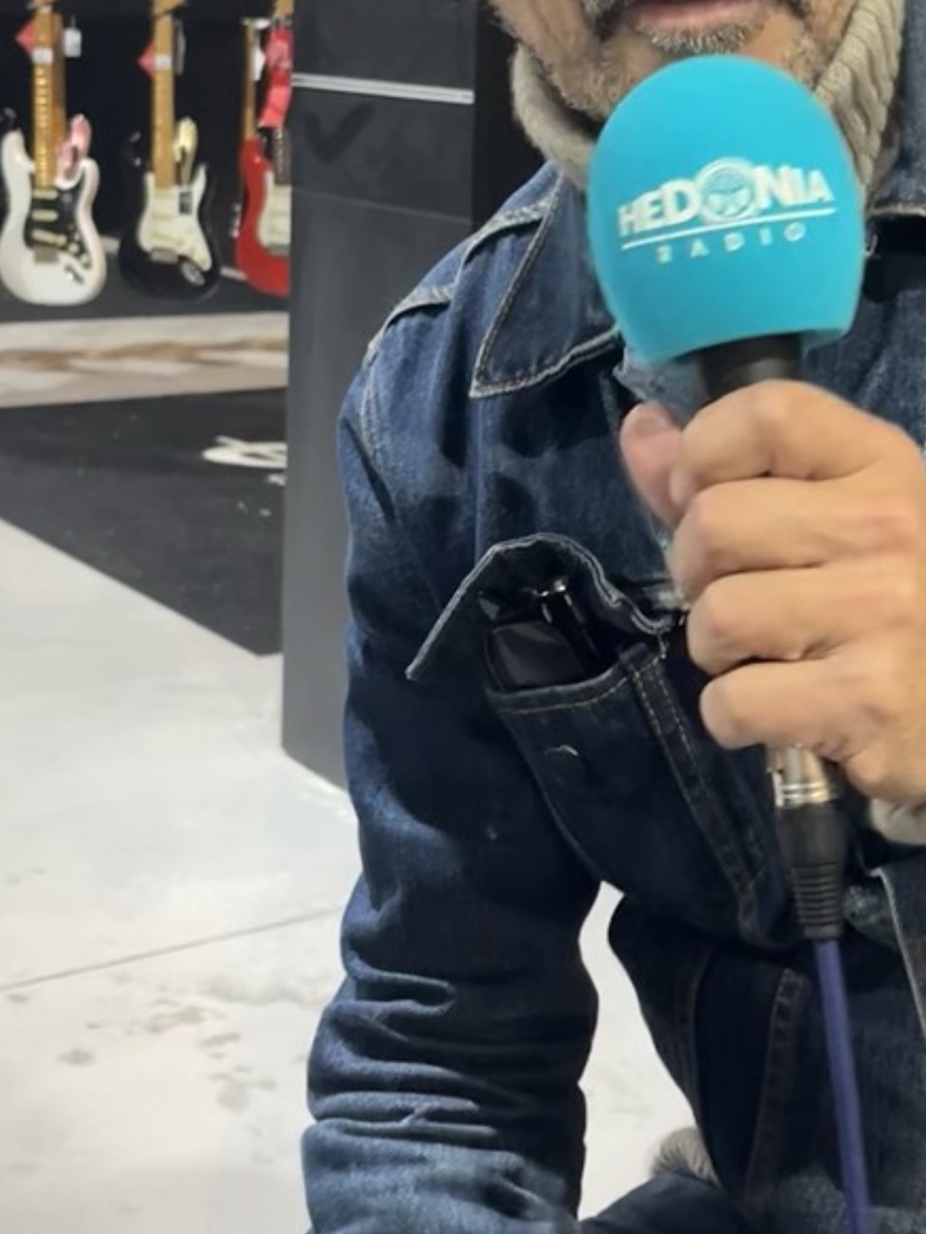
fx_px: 2033
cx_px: 717
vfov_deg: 33.1
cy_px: 308
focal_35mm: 57
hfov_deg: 25.3
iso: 500
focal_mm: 5.1
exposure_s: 1/60
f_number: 1.6
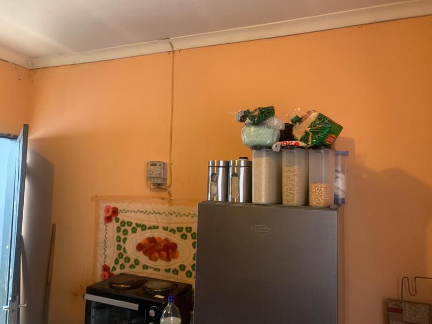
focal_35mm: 26
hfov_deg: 67.3
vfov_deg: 53.1
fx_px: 324
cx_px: 216
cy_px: 162
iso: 400
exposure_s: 1/33
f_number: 1.8
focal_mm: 4.25
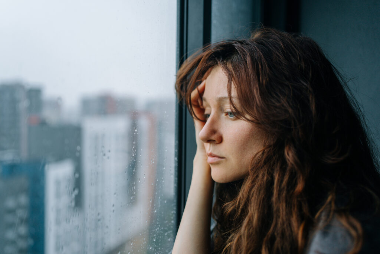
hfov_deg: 54.4
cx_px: 190
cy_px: 127
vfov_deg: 37.9
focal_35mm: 35
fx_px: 370
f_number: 2.2
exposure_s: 1/320
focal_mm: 35
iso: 320
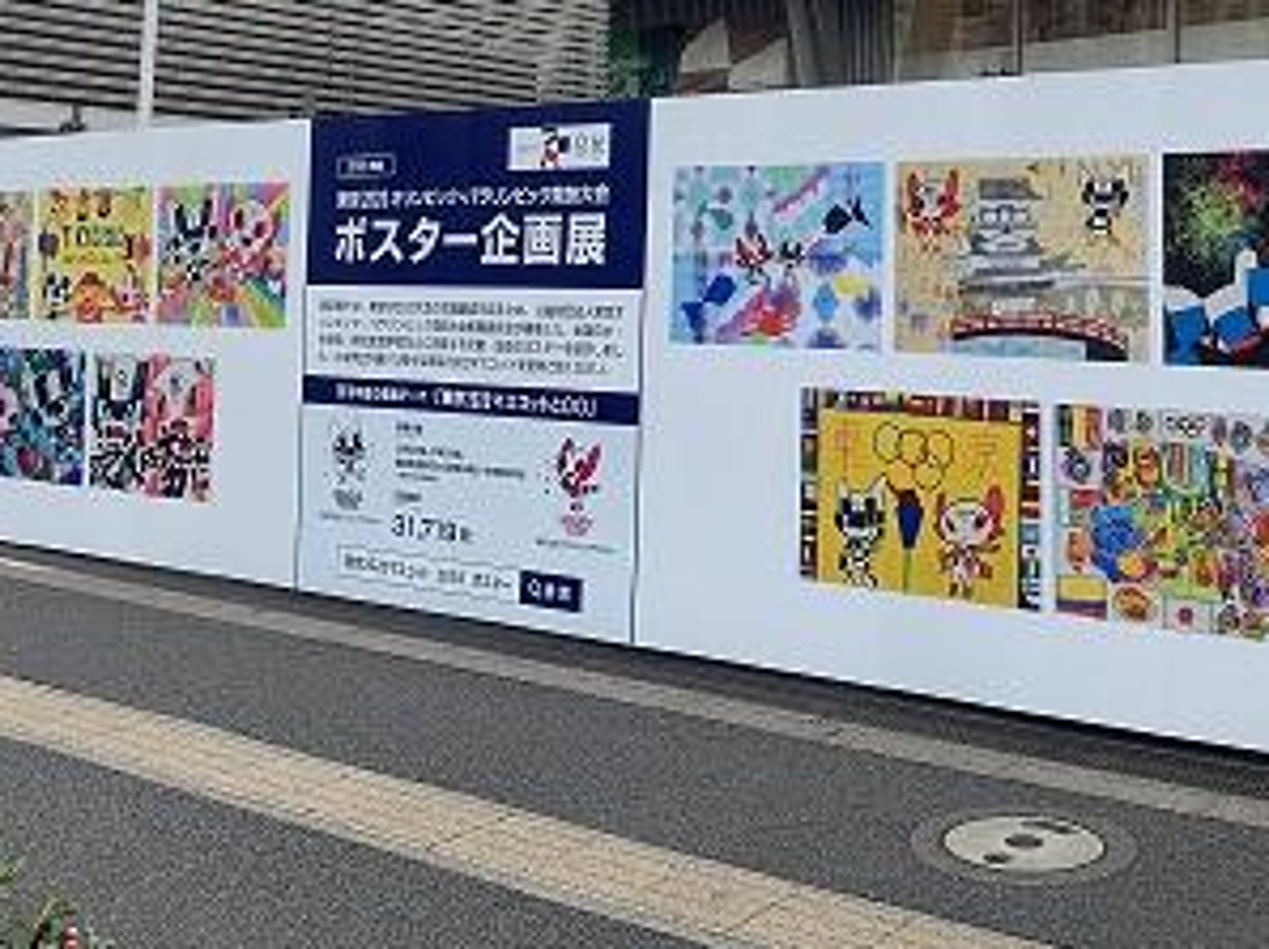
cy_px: 153
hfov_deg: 42.2
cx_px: 886
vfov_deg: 31.7
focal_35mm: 44
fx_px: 1612
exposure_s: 1/388
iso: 25
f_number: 1.8
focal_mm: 4.2
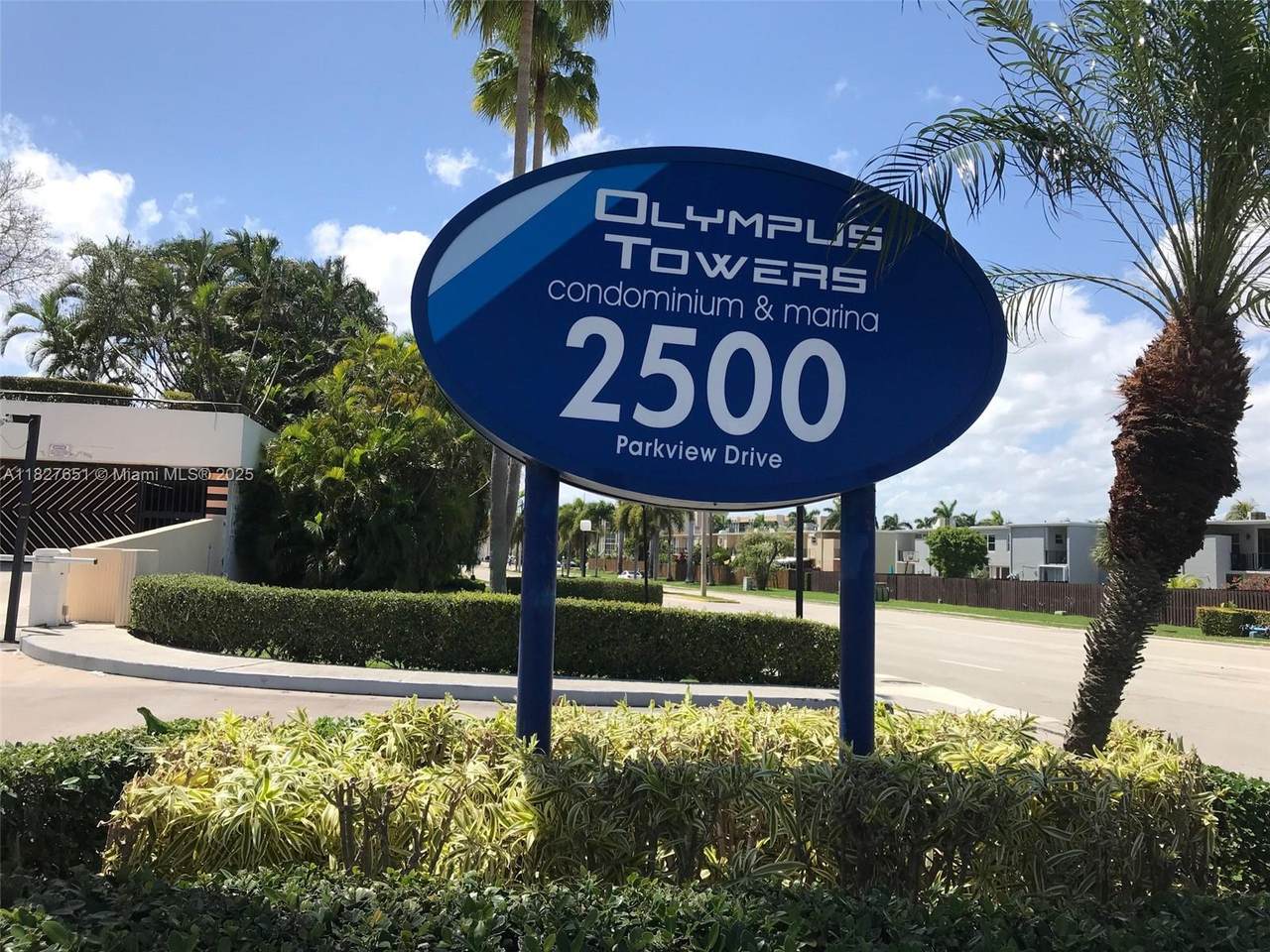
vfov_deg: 49.7
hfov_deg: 63.4
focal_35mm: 28
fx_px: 1027
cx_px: 635
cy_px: 476
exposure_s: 1/2398
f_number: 1.8
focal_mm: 3.99
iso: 20
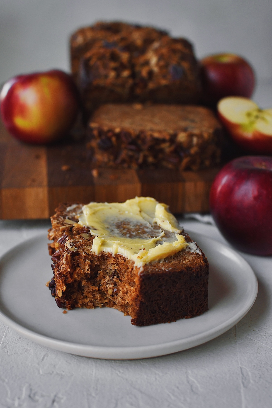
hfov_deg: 26.0
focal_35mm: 52
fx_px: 589
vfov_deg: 38.2
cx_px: 136
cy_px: 204
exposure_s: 1/100
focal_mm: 35
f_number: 5
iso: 800
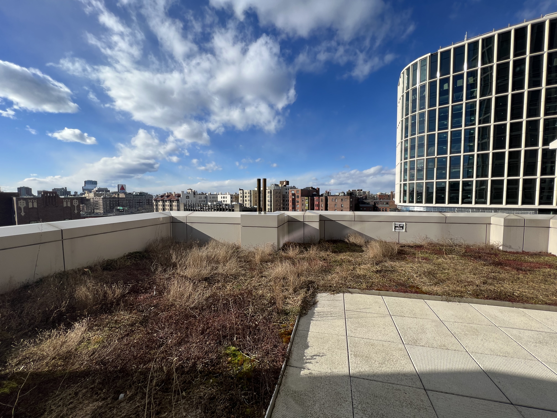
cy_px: 209
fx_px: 209
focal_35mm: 13
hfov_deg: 106.2
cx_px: 278
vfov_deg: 89.9
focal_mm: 1.57
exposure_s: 1/1783
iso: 32
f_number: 1.8
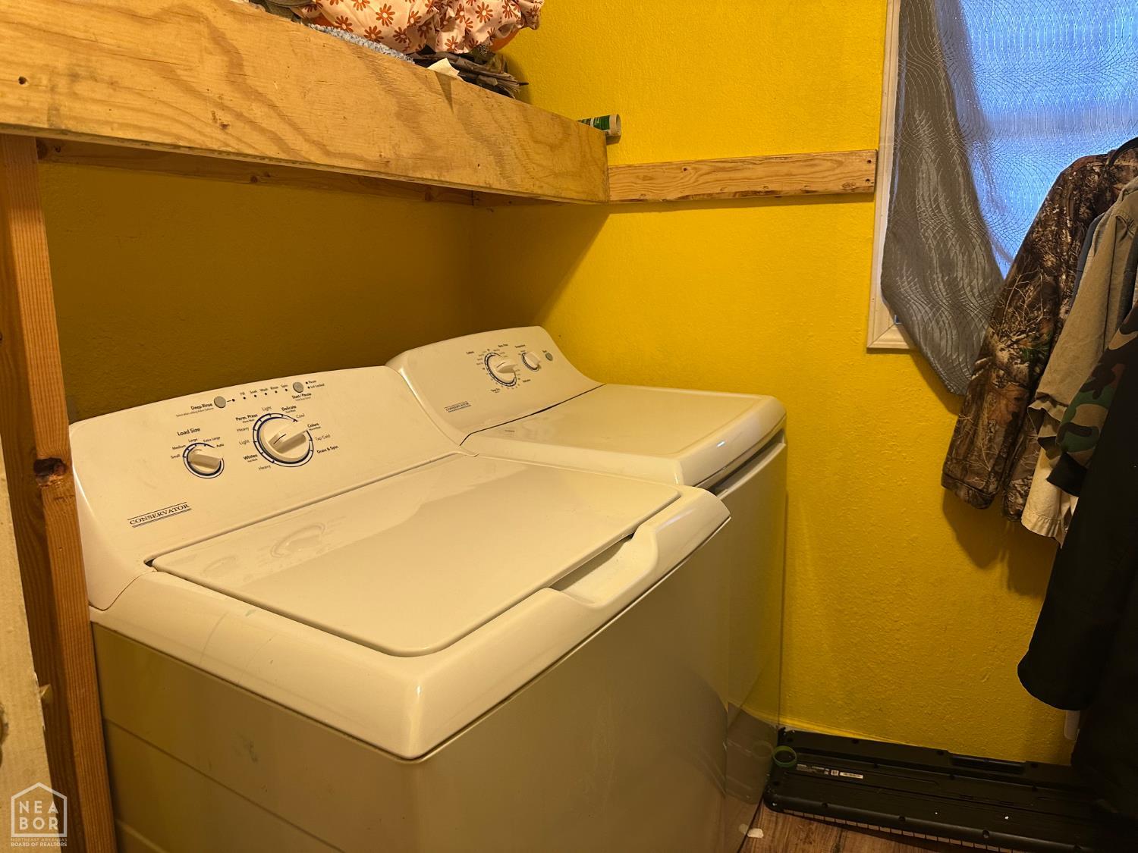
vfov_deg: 56.8
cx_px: 569
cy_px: 426
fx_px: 789
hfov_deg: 71.6
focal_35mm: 24
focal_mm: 6.86
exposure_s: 1/60
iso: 200
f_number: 1.78
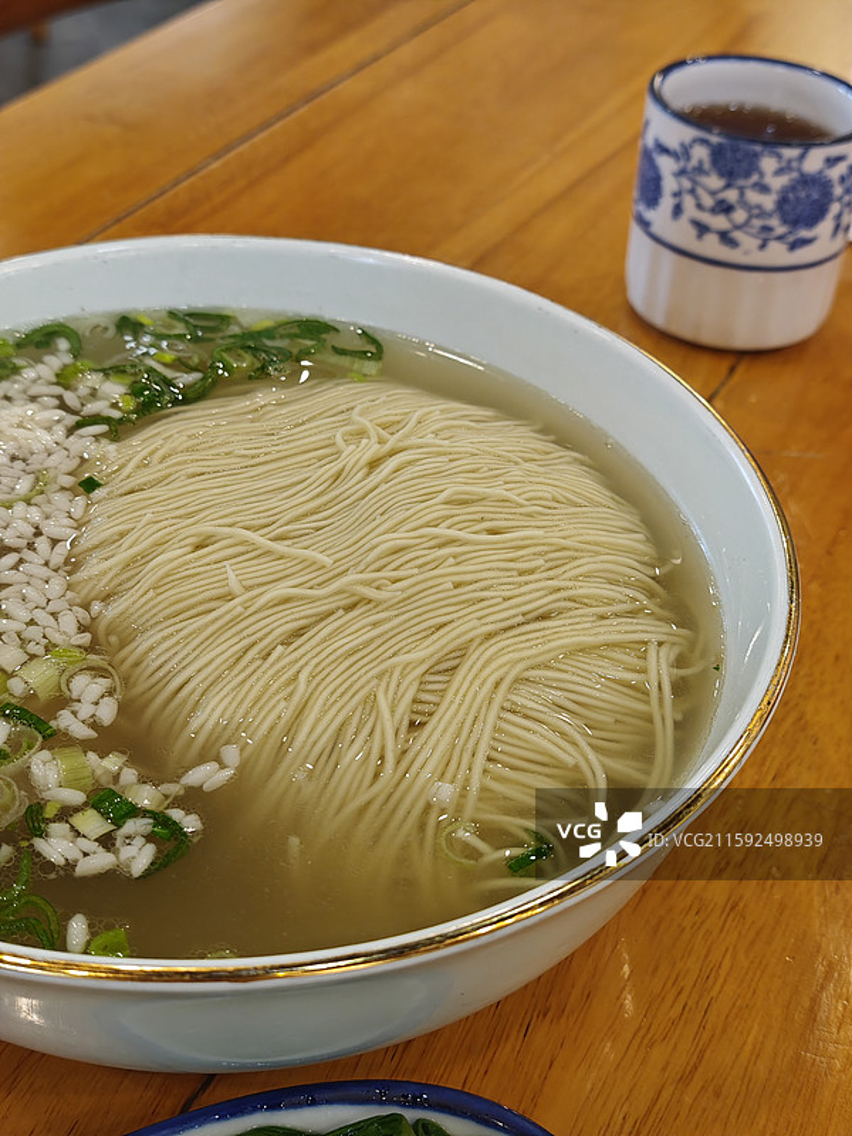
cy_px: 568
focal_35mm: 46
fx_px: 1510
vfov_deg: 41.2
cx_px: 426
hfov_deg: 31.5
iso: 400
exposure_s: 1/69.4
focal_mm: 8.72
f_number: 2.8
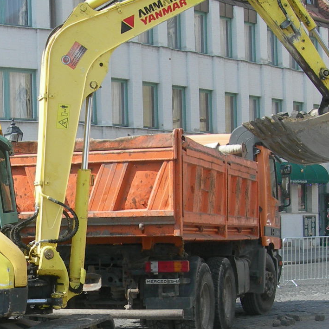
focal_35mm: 97
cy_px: 313
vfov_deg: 17.6
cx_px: 47
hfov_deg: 17.7
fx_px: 1043
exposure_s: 1/243
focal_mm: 7.8
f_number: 4.8
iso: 50
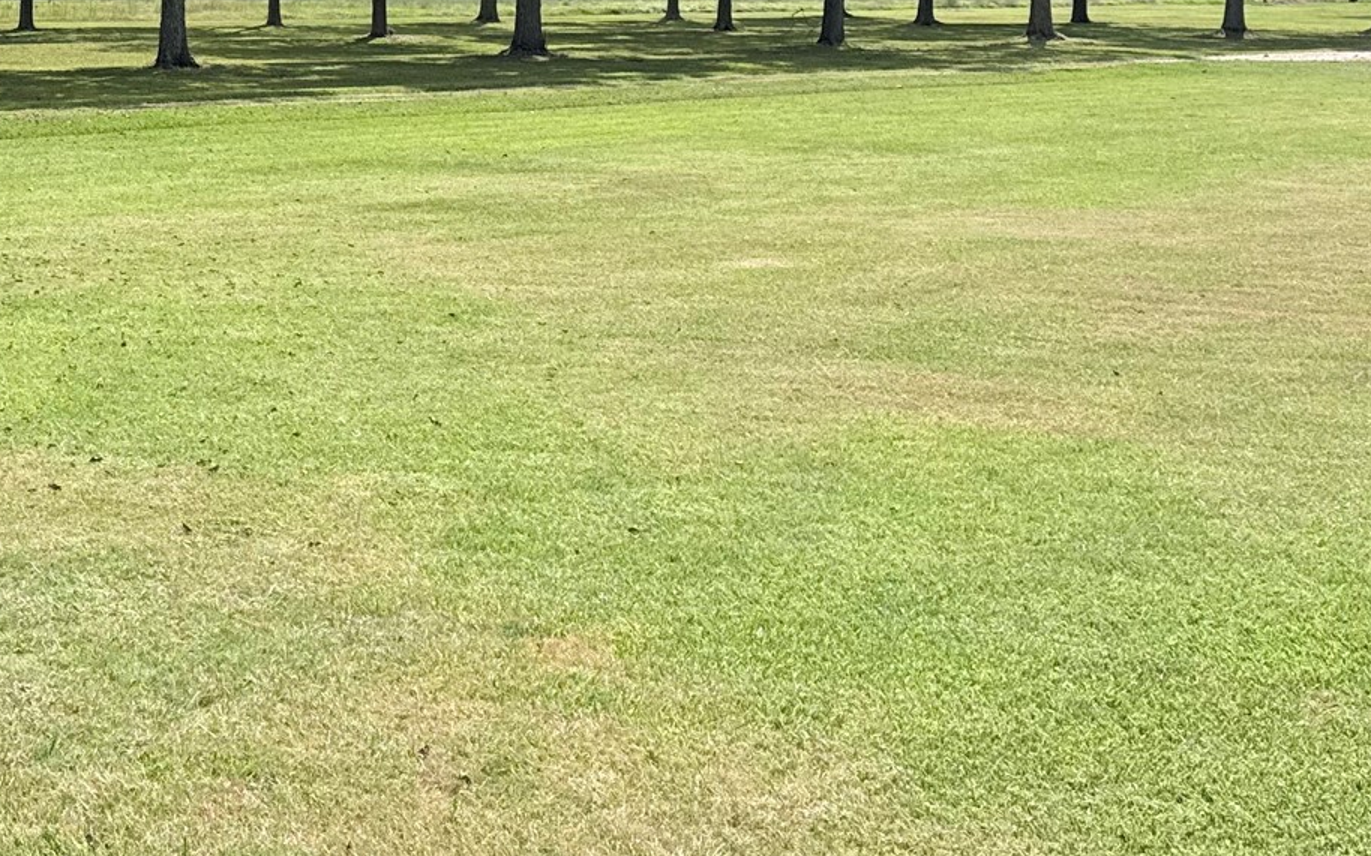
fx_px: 2129
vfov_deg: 22.2
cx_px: 146
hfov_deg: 33.8
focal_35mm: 57
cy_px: 82
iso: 100
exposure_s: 1/8130
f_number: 1.78
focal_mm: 6.76
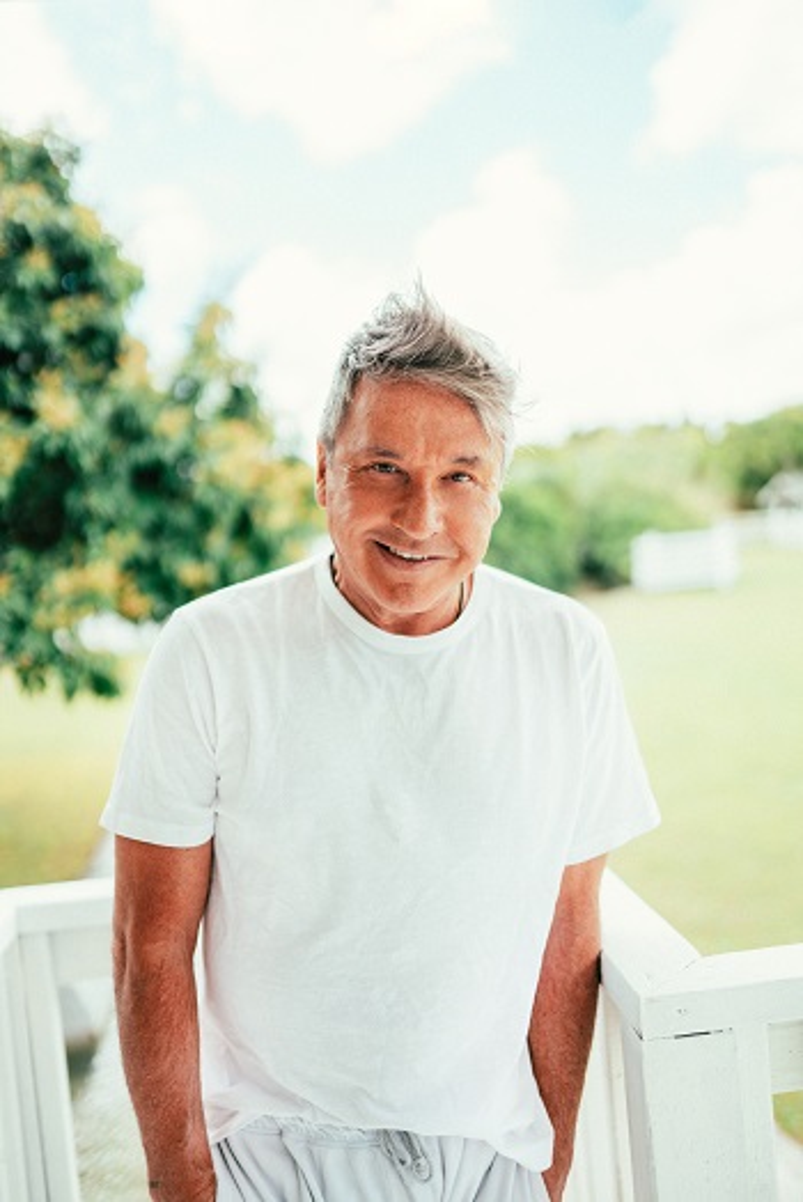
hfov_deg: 37.9
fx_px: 1169
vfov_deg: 54.4
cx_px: 402
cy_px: 601
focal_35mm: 35
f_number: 1.4
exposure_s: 1/2000
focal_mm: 35
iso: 125
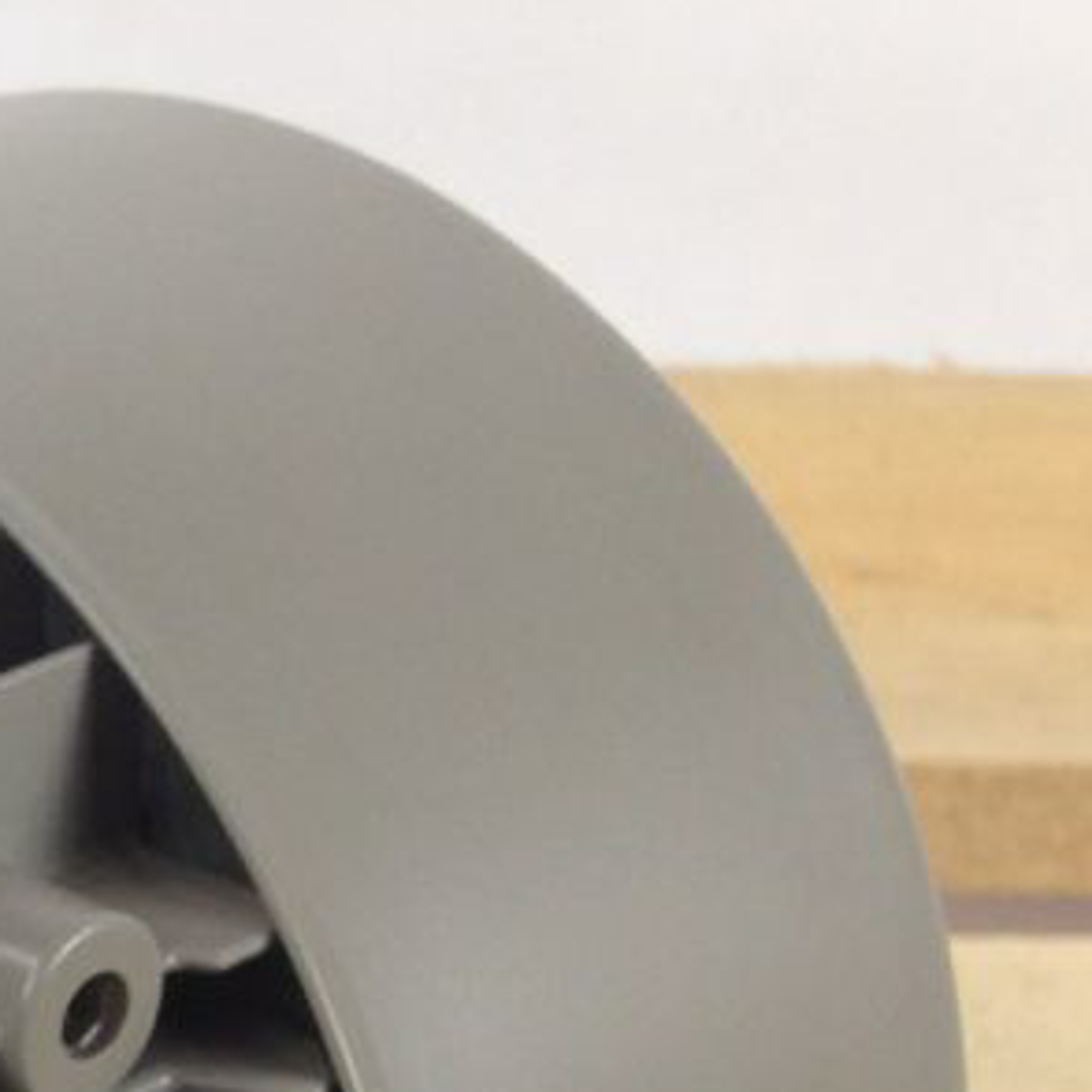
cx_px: -1092
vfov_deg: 13.2
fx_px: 4533
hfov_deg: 12.2
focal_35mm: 127
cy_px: 1504
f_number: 2.4
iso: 50
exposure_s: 1/60
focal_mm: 4.12
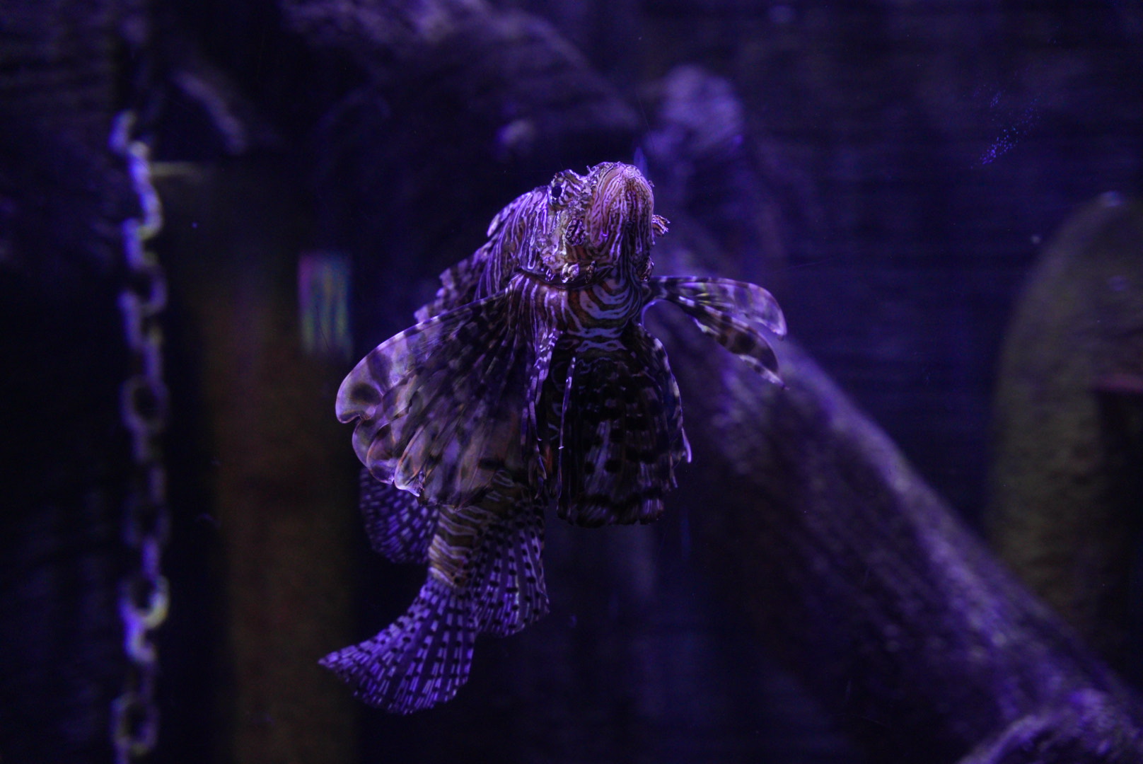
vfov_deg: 19.5
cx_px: 572
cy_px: 382
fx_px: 2224
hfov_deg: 28.8
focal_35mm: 70
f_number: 2.8
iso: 6400
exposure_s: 1/400
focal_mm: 70
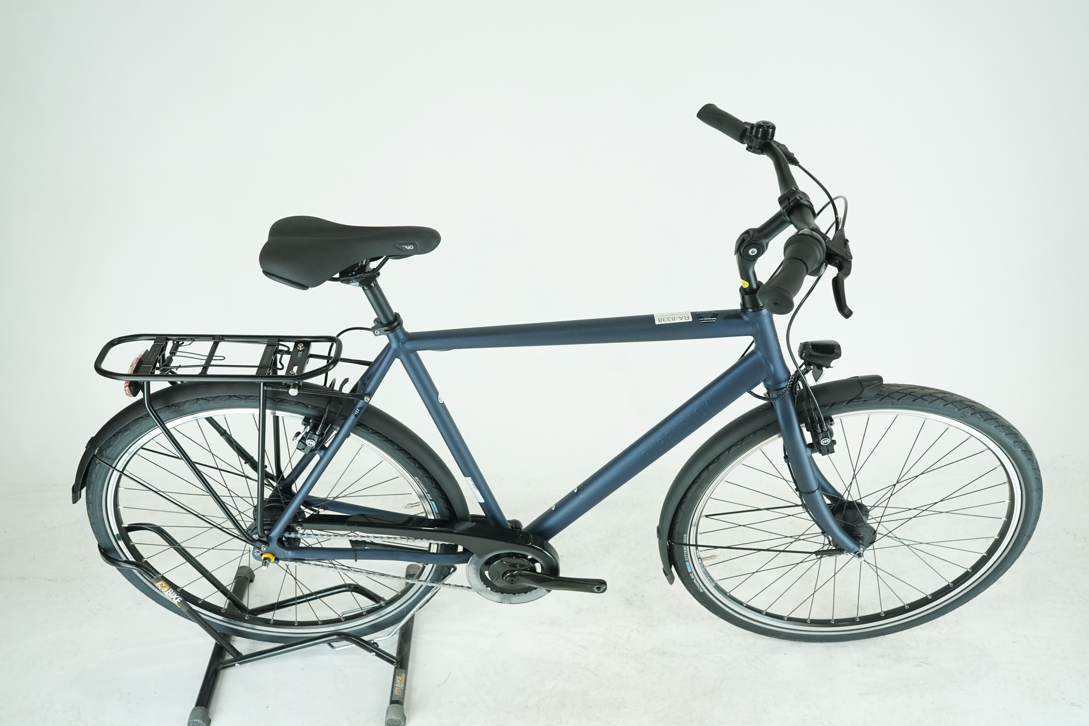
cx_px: 544
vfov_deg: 42.3
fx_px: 938
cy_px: 363
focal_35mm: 31
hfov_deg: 60.3
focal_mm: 31
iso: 1600
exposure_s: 1/200
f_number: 5.6
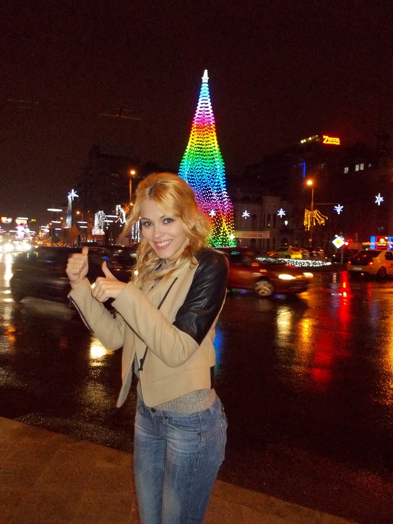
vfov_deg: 61.7
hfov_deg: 48.2
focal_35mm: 29
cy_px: 262
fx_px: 439
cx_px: 196
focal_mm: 4.1
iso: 800
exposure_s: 1/30
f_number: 3.3
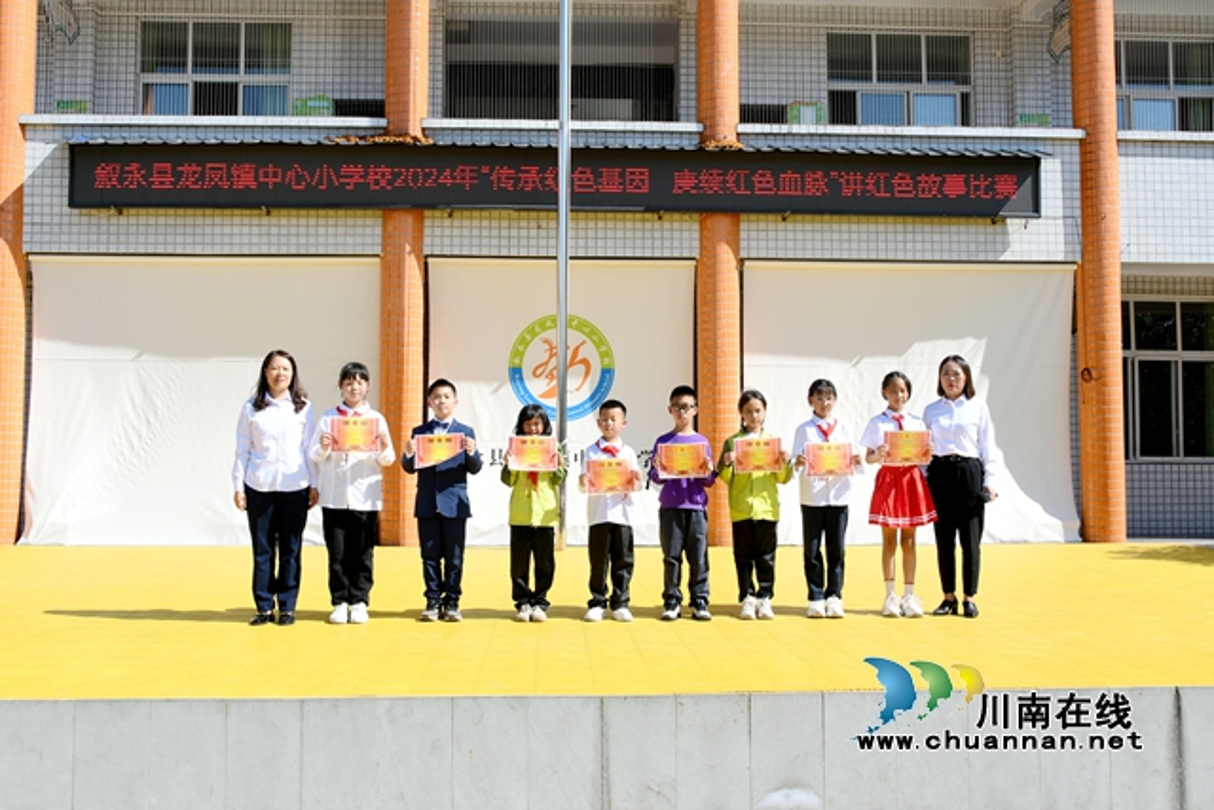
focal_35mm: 33
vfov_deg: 40.0
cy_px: 405
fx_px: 1113
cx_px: 607
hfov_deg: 57.2
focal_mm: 22
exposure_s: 1/250
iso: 100
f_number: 8
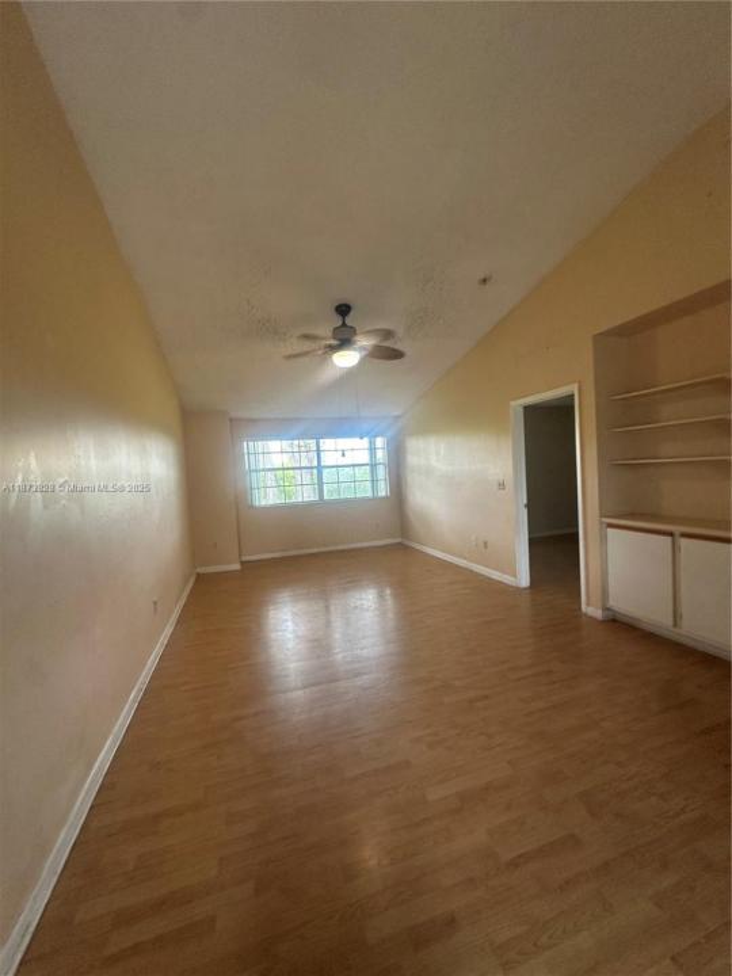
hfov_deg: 85.7
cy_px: 488
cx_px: 366
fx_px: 395
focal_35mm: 14
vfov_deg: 102.1
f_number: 2.2
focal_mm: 2.22
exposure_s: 1/60
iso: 160
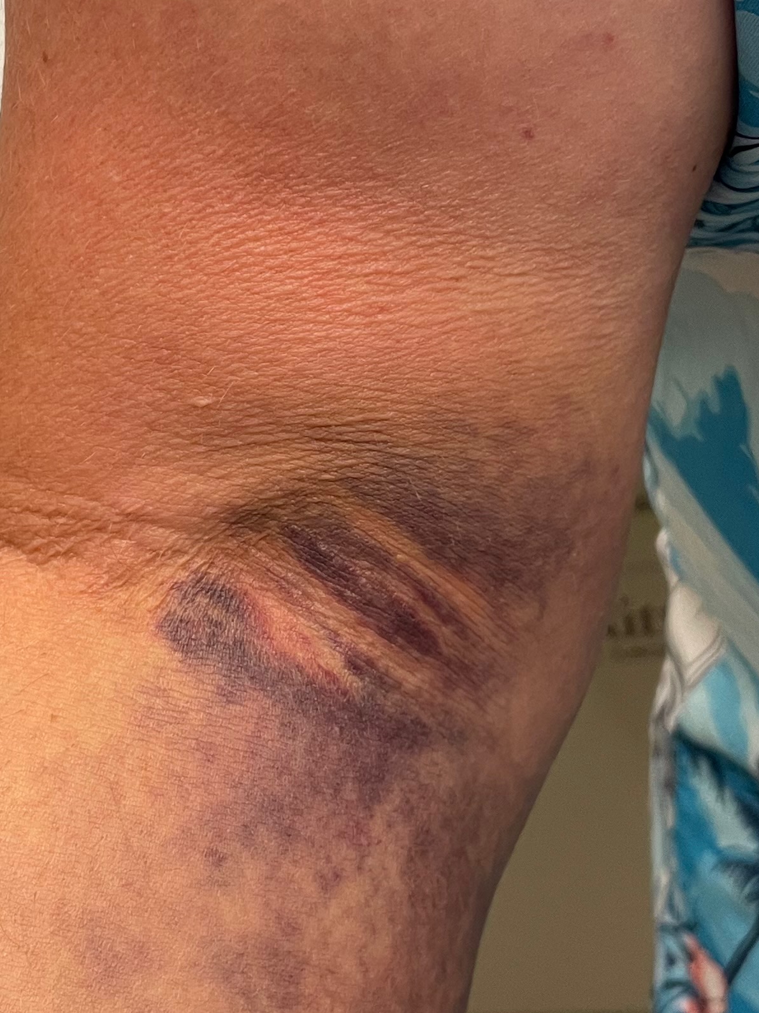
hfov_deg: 22.2
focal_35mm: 66
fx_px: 1930
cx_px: 259
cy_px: 540
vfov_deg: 29.4
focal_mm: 4.2
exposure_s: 1/60
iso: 100
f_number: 1.6
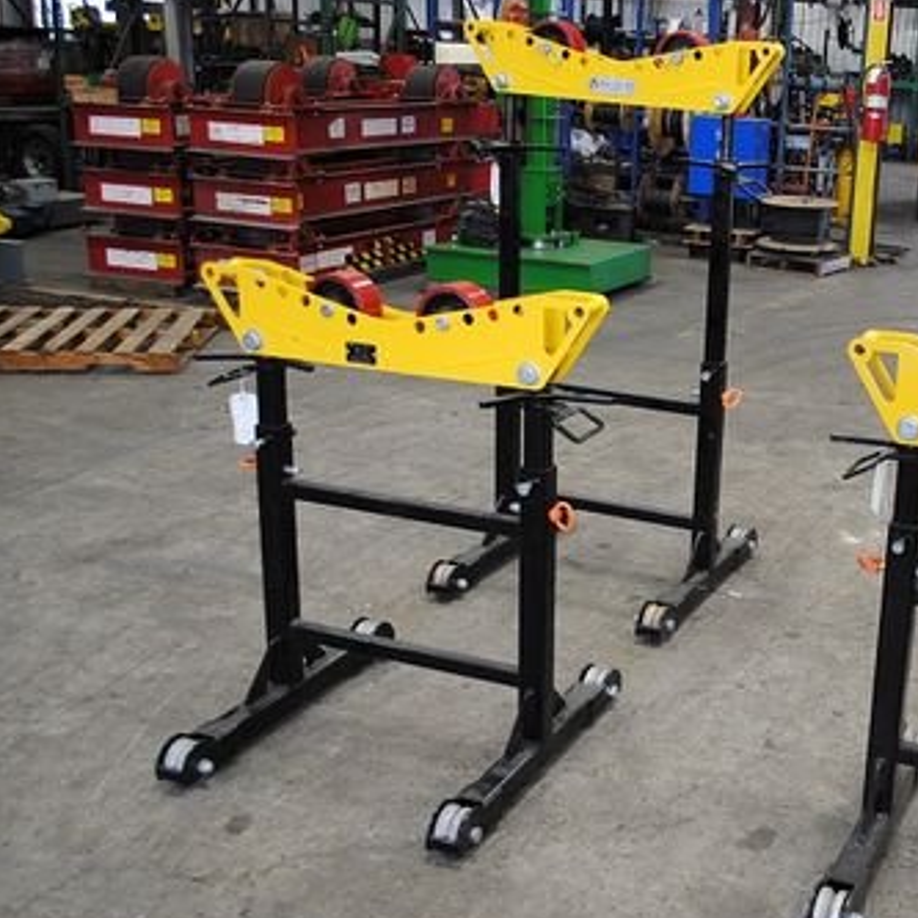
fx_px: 1380
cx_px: 755
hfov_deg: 35.4
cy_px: 539
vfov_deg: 36.7
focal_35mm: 46
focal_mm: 20
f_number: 3.8
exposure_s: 1/40
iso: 200
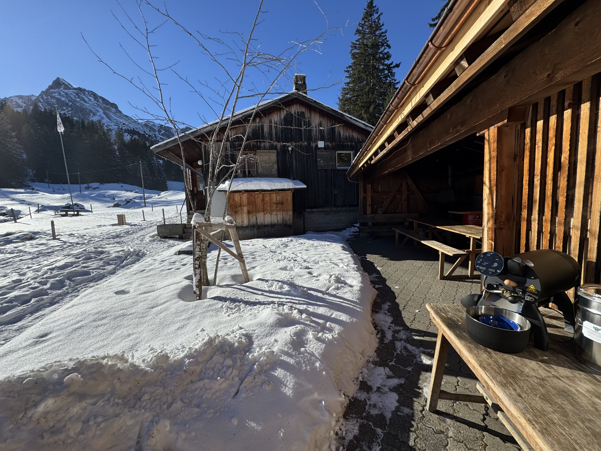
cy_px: 226
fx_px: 243
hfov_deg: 102.1
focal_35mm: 14
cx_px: 300
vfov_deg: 85.7
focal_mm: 2.22
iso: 50
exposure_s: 1/2415
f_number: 2.2
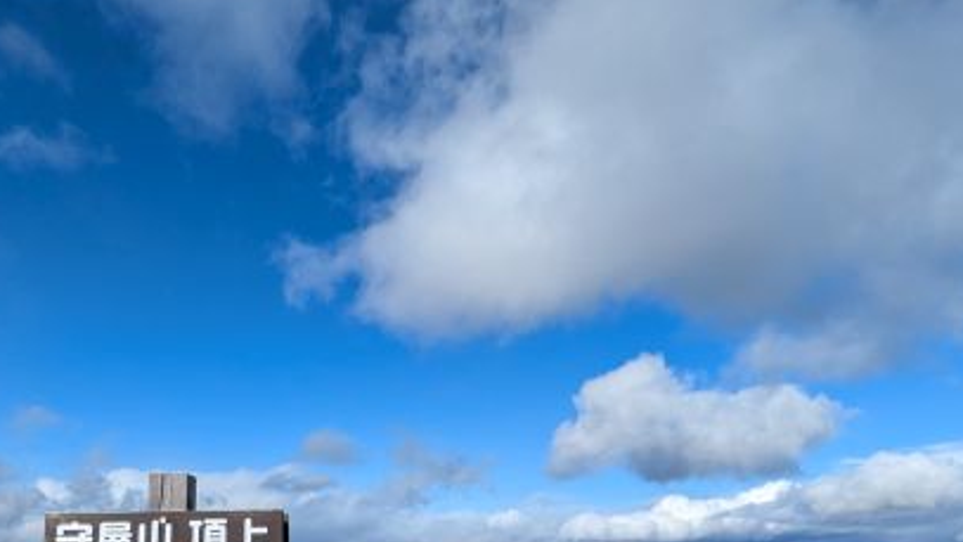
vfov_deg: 37.1
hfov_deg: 63.5
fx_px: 766
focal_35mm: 30
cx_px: 367
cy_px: 458
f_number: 2.2
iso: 46
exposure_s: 1/3205
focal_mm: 1.83
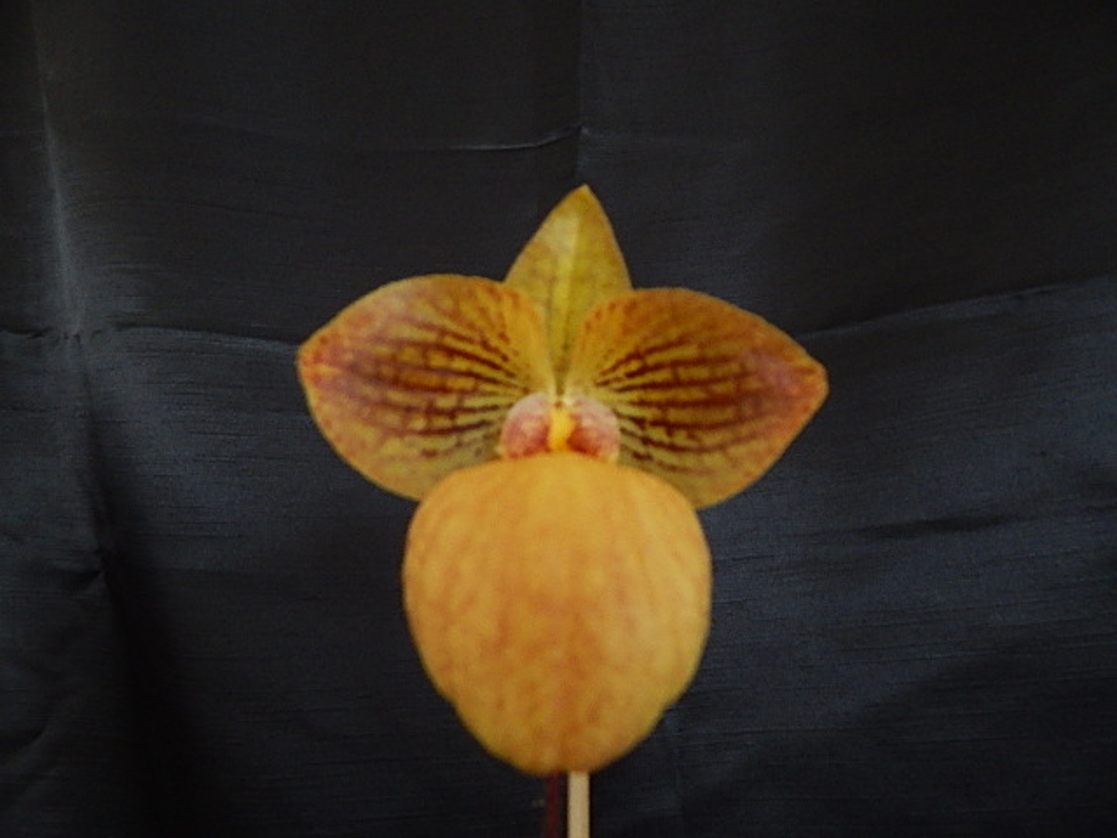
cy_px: 419
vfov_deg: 61.1
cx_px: 558
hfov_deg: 76.4
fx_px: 710
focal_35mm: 22
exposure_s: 1/20
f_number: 3
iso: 400
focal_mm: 4
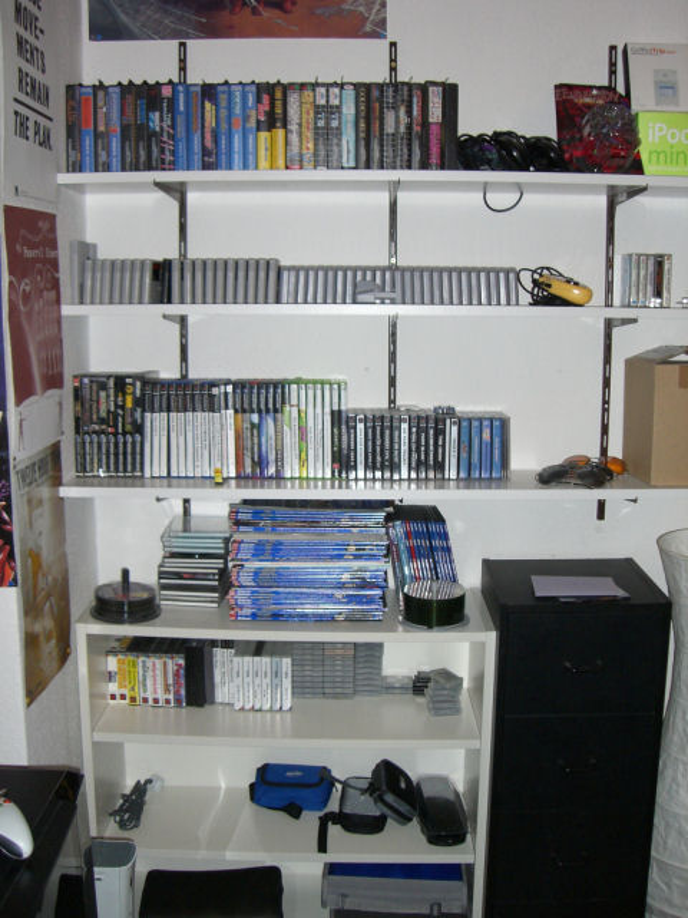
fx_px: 1007
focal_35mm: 38
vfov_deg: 49.0
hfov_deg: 37.7
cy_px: 459
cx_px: 344
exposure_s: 1/60
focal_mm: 6.2
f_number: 2.7
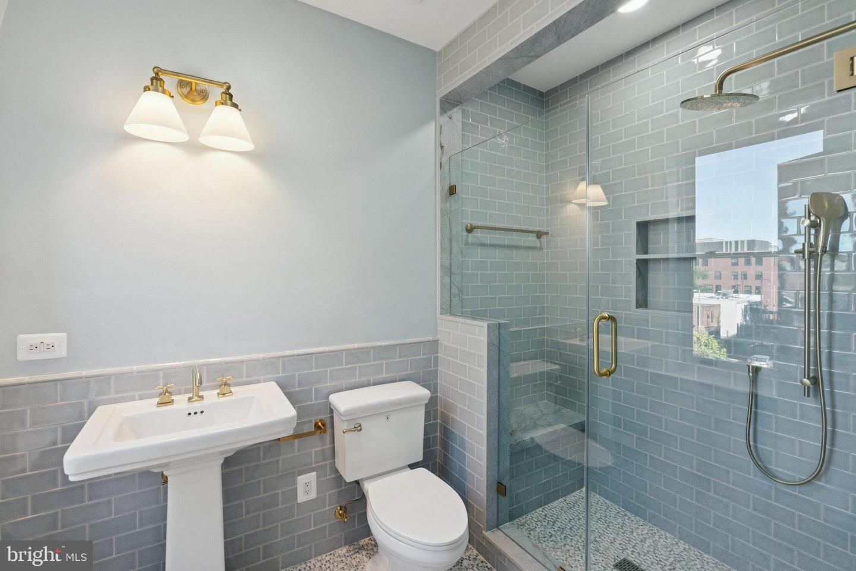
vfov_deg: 73.8
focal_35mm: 16
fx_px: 381
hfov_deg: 96.7
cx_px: 428
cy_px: 286
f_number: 8
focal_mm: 16
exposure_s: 1/160
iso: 1600
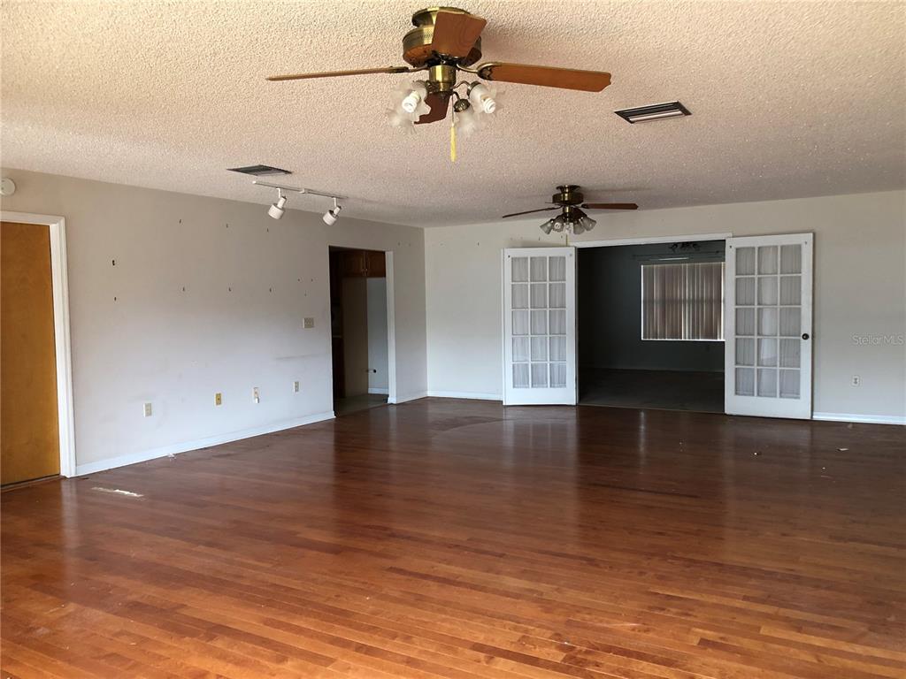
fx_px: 733
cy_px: 340
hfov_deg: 63.4
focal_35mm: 28
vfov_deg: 49.7
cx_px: 453
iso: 50
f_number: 1.8
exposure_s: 1/15
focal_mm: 3.99
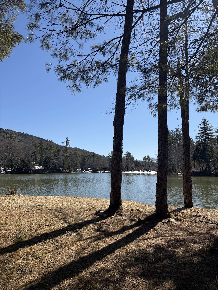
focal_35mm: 24
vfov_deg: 71.6
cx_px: 109
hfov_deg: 56.8
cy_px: 145
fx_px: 202
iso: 80
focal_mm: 6.76
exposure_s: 1/6173
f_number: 1.78
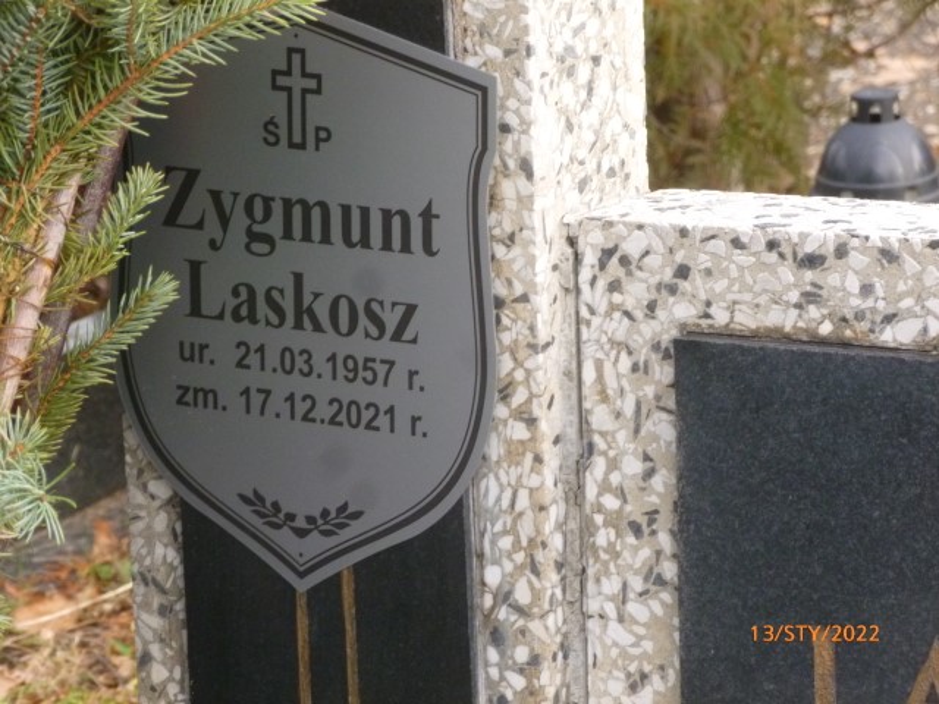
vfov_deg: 7.6
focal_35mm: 196
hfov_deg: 10.1
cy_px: 352
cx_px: 470
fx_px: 5317
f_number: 5.7
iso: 400
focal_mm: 35
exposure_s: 1/100
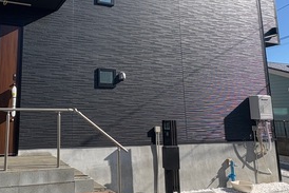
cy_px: 65
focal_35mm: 34
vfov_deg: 38.5
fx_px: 273
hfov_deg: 53.2
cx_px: 72
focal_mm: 2.22
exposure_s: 1/681
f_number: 2.2
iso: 40
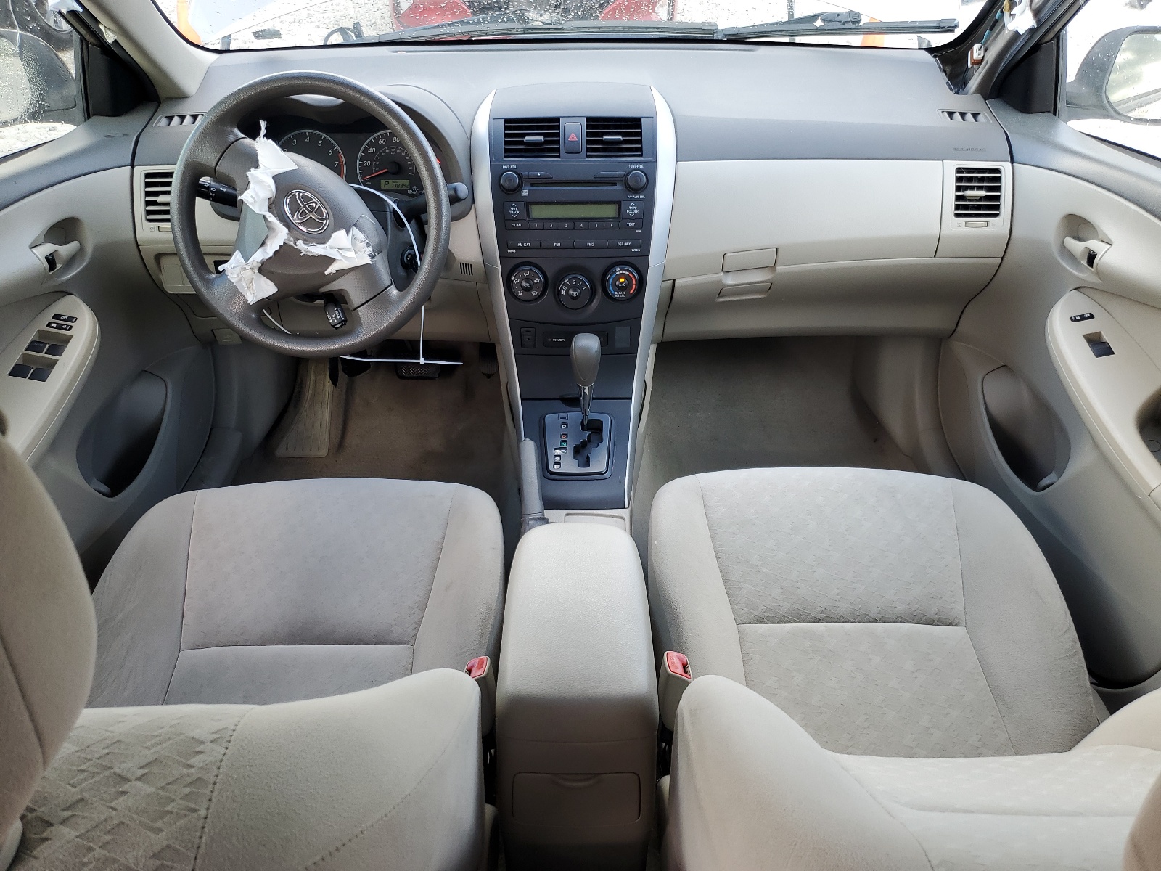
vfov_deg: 53.1
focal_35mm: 26
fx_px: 872
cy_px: 436
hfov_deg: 67.3
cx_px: 580
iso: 50
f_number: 1.5
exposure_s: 1/123
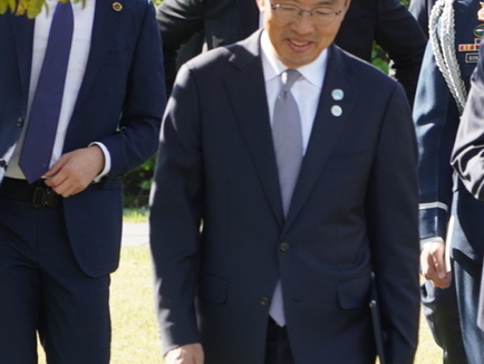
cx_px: 592
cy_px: 247
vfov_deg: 3.0
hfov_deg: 4.0
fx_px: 6835
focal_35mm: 489
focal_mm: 105
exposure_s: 1/200
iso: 125
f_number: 5
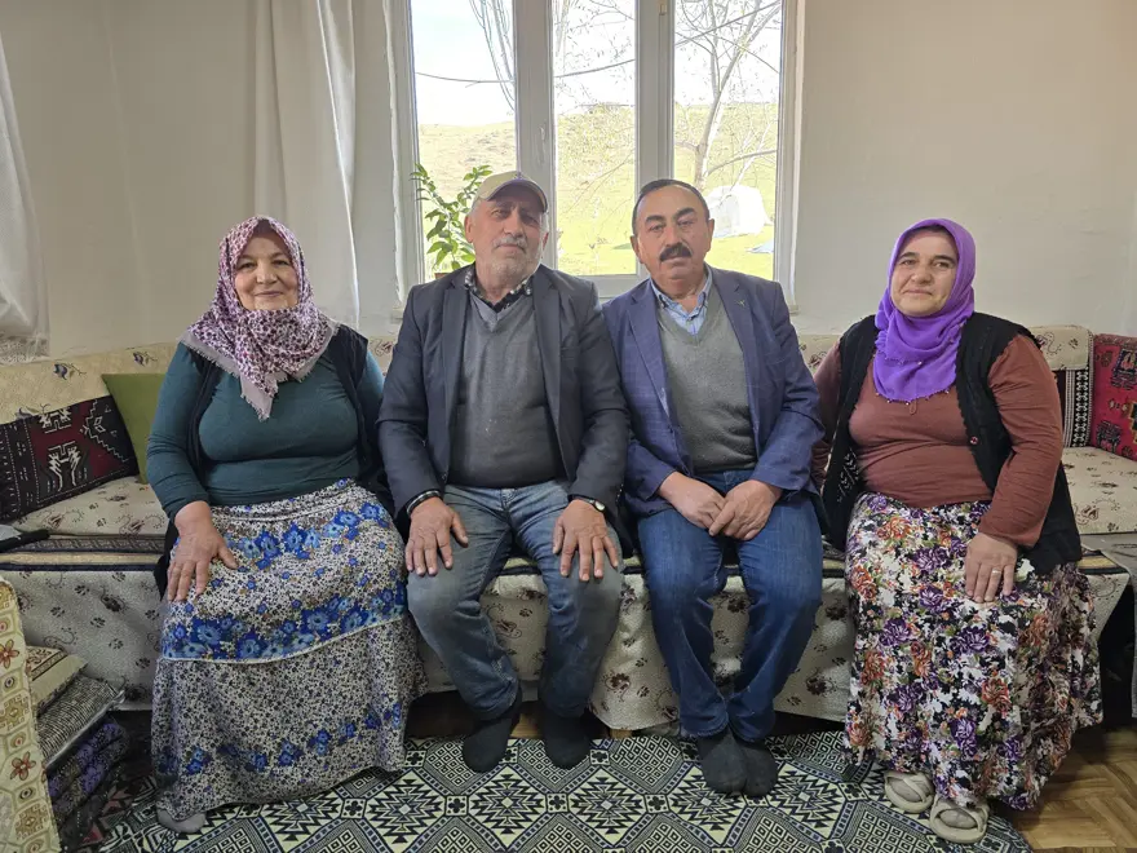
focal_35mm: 23
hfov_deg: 73.9
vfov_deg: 58.9
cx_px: 568
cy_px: 426
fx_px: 755
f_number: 1.7
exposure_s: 1/180
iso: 160
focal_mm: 6.3
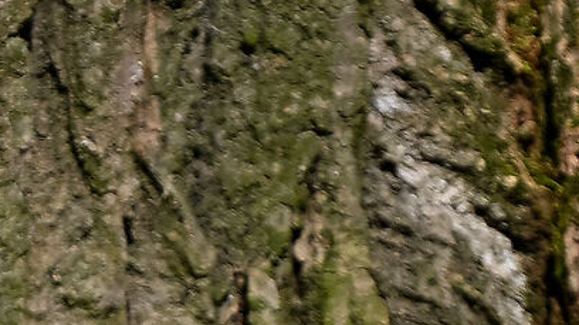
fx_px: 42014
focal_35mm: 2738
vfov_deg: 0.4
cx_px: 288
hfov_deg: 0.8
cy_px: 979
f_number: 6.3
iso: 110
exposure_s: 1/400
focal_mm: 296
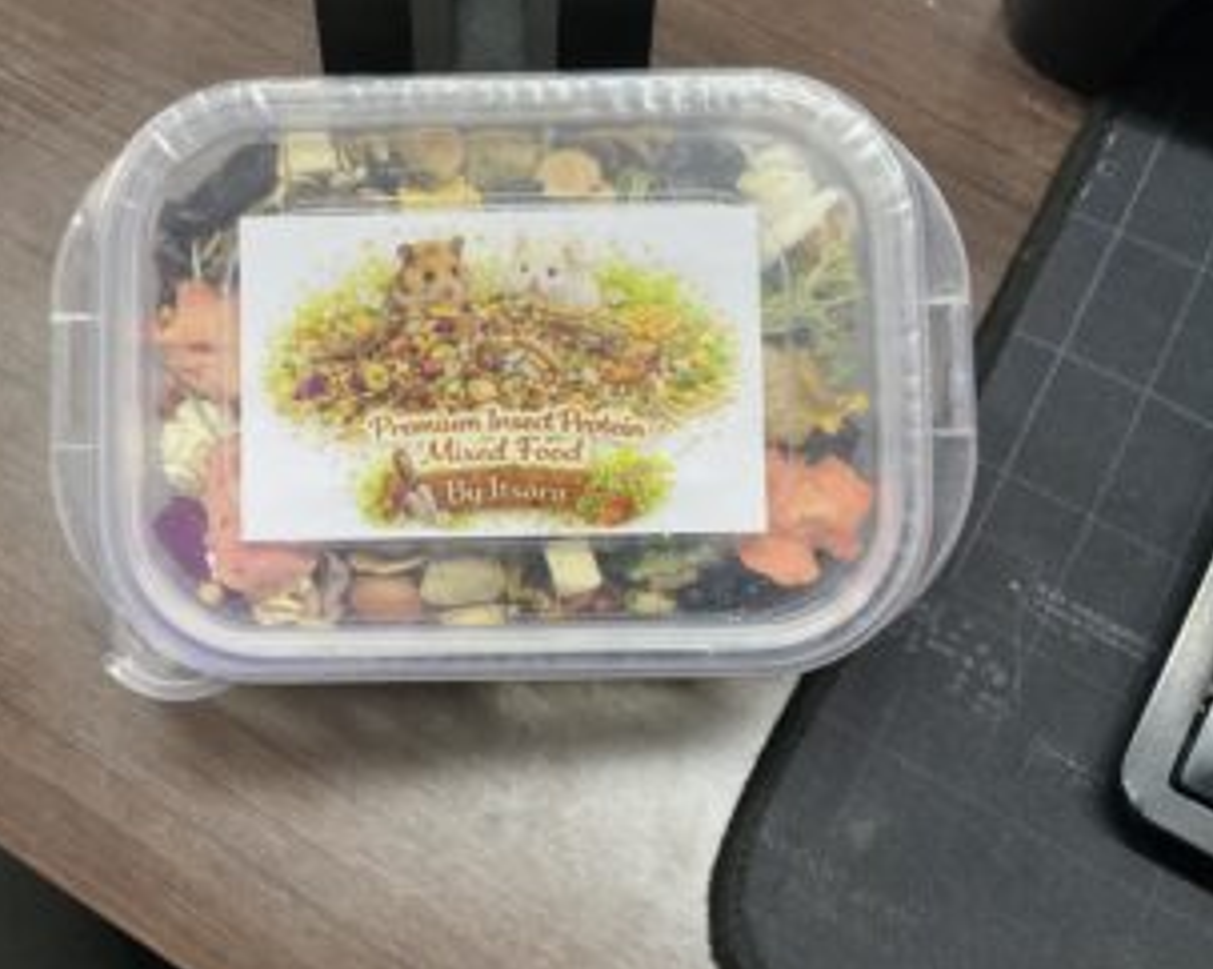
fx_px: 1543
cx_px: 508
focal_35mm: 43
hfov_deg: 42.8
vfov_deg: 34.7
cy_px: 354
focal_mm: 3
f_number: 1.8
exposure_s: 1/60
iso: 200
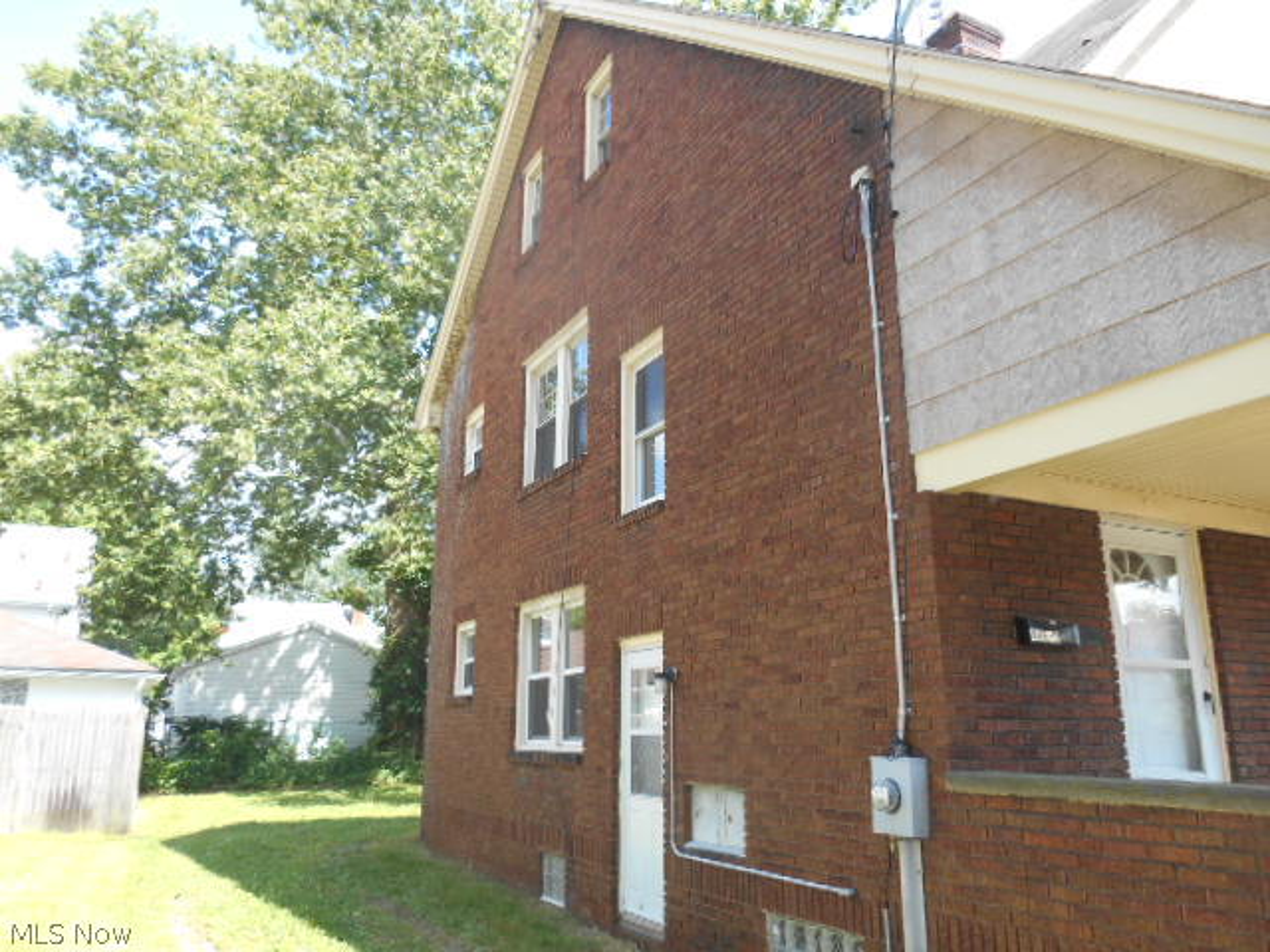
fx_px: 954
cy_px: 476
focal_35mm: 26
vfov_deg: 53.1
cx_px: 635
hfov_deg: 67.3
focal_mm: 4.7
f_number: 3.4
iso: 80
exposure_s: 1/125
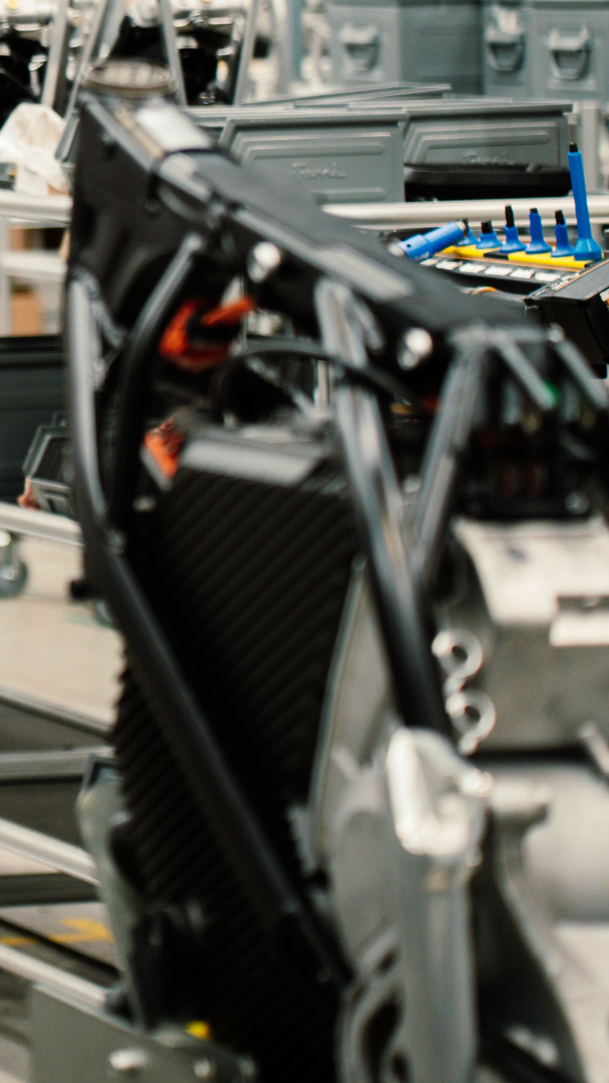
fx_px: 5999
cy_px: 172
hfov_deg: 5.7
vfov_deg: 10.3
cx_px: -679
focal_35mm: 209
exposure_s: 1/125
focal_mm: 75
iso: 400
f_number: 2.8
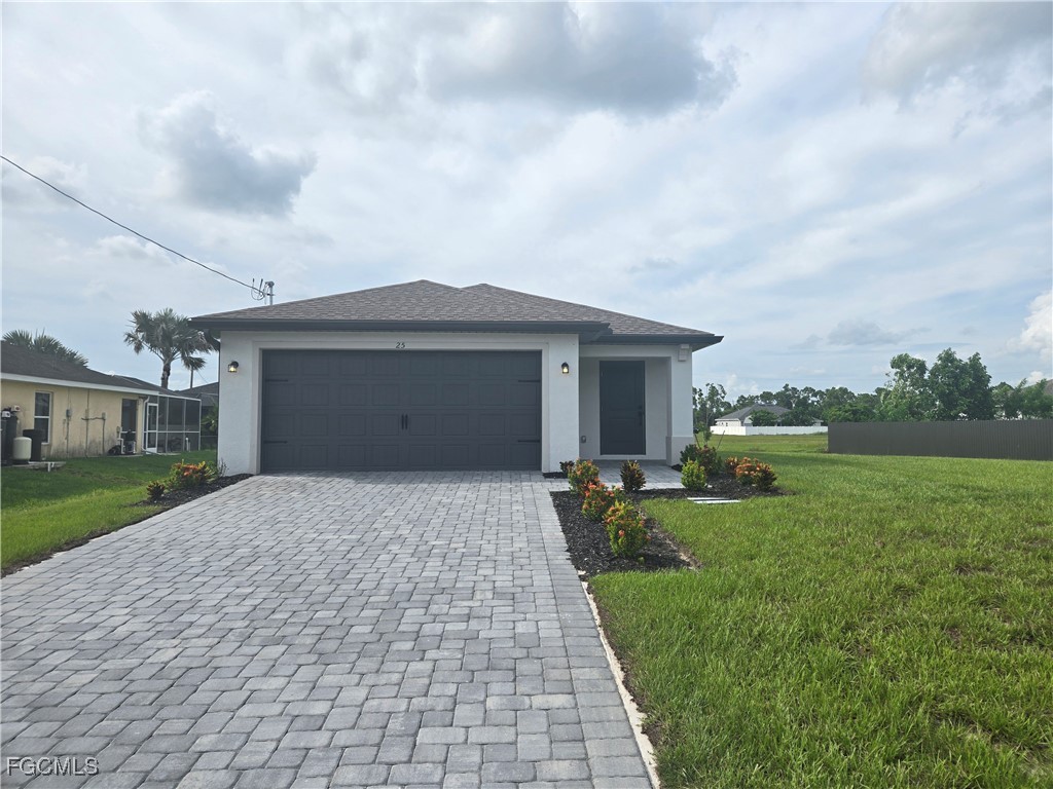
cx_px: 526
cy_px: 394
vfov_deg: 58.9
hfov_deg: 73.9
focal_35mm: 23
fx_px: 700
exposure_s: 1/2921
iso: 32
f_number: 1.8
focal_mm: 5.4
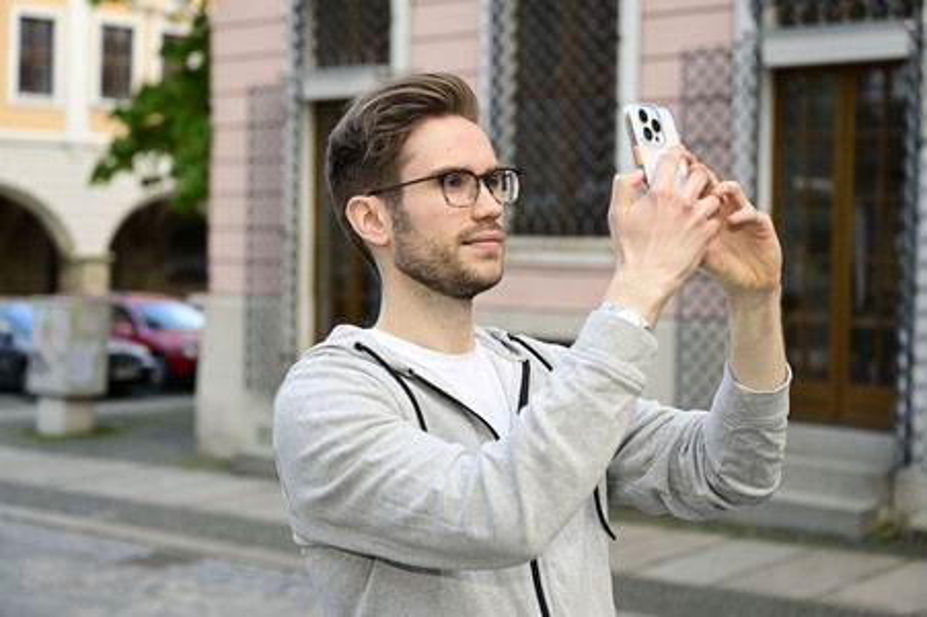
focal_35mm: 60
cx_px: 464
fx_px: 1544
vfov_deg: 22.6
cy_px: 308
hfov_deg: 33.4
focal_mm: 60
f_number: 4
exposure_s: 1/200
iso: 400
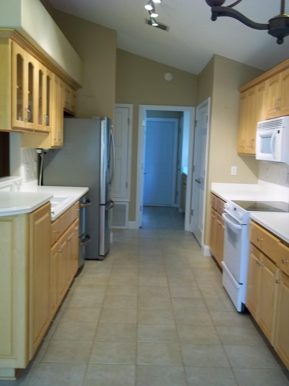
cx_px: 144
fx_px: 401
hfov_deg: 39.7
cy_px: 193
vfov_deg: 51.4
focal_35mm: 36
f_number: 3.1
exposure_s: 1/8
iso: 160
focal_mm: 6.5
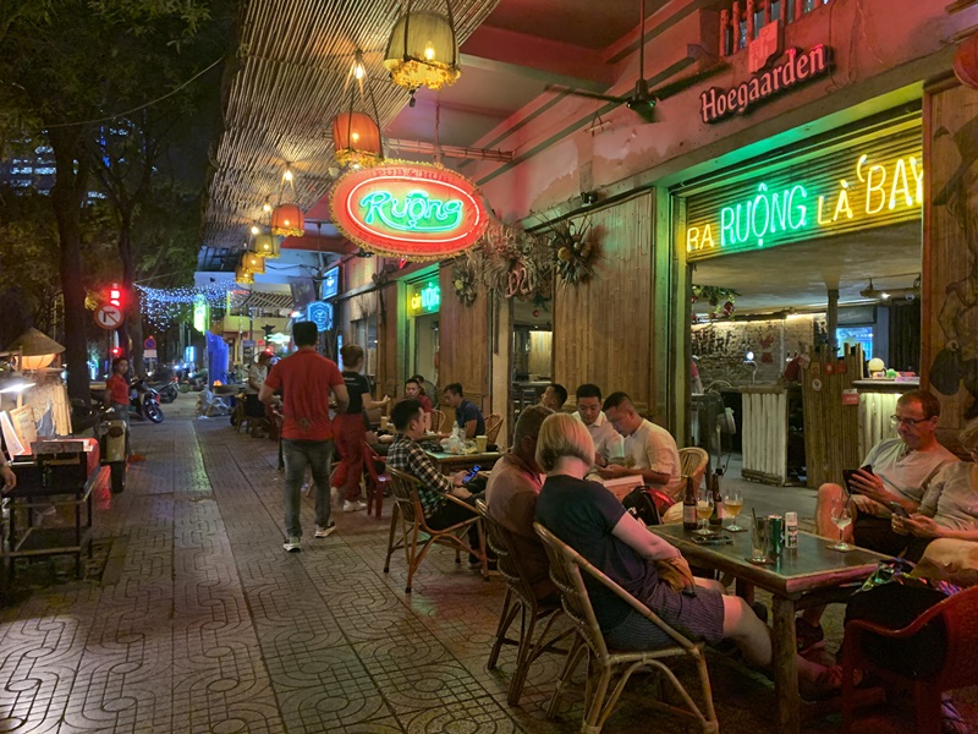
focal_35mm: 26
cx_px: 489
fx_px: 735
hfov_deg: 67.3
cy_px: 367
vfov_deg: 53.1
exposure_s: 1/25
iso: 500
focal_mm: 4.25
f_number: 1.8
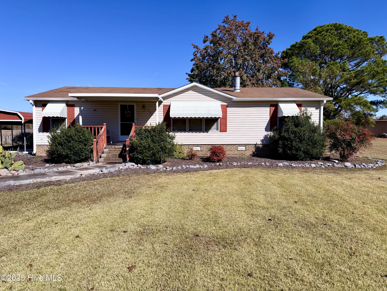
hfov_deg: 71.6
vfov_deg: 56.8
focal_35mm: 24
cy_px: 146
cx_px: 194
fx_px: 268
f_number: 1.78
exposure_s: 1/6173
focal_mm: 6.76
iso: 80
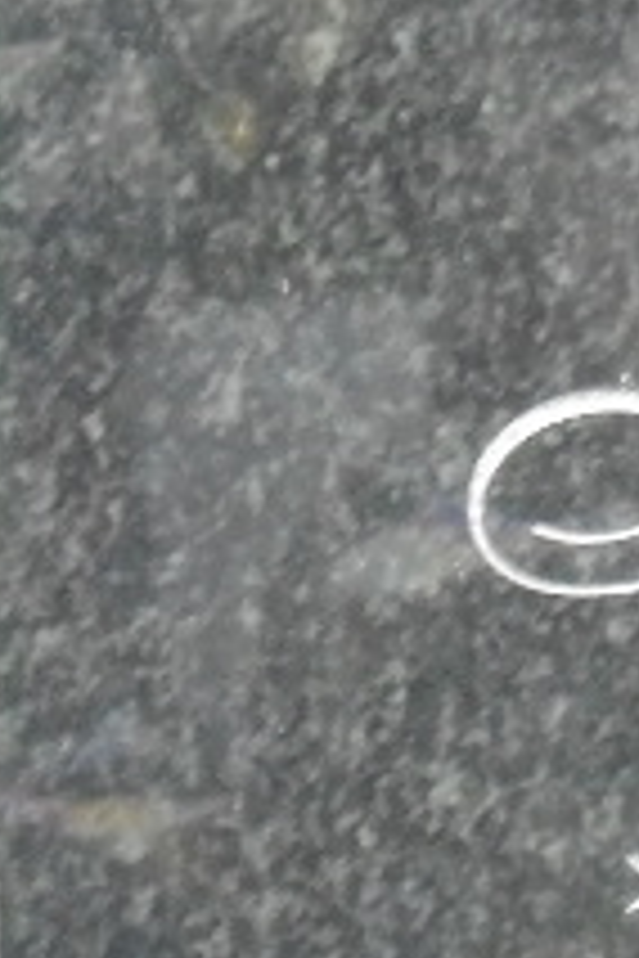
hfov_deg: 3.6
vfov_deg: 5.4
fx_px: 10170
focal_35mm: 382
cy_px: 166
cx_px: 792
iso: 800
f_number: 5.6
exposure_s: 1/50
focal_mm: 21.8
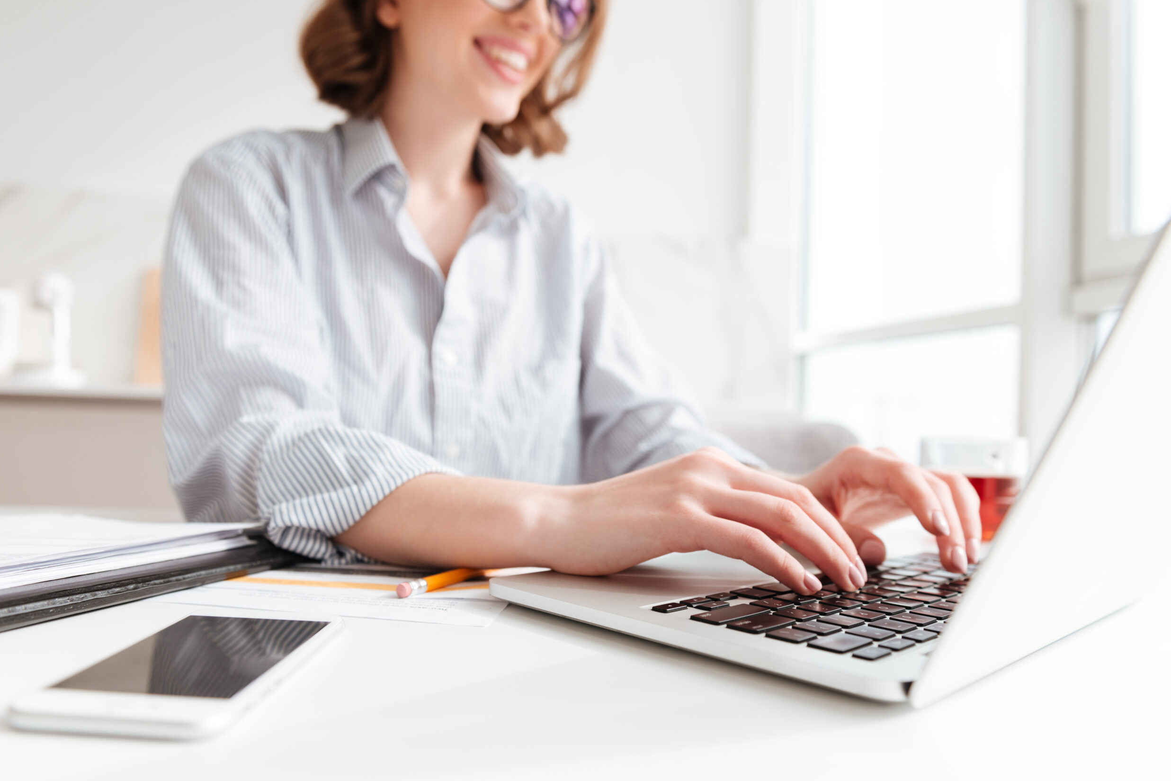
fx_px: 943
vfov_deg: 45.0
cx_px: 572
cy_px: 403
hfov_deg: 63.6
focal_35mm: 29
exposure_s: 1/320
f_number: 3.5
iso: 160
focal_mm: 28
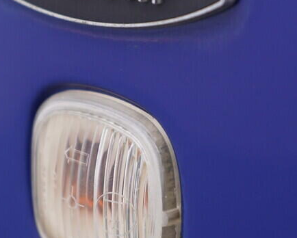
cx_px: 168
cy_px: 39
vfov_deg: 13.7
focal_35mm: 112
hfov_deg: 17.1
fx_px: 985
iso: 125
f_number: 3.5
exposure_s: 1/60
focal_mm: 24
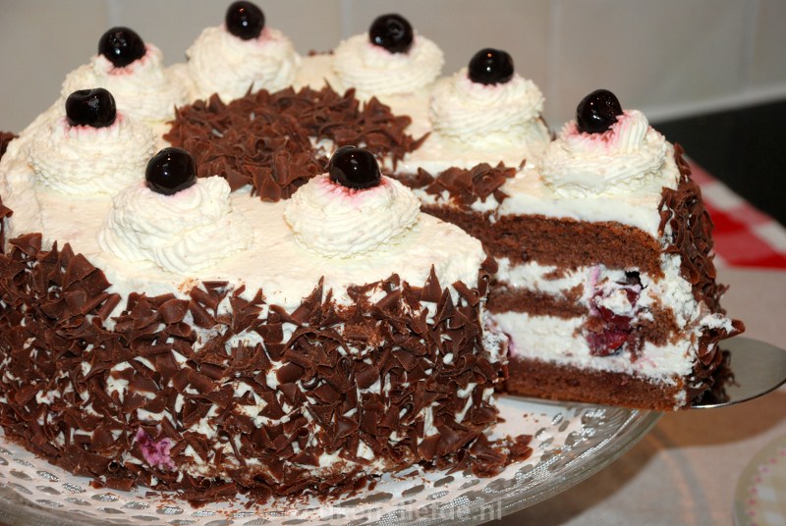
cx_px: 393
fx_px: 2165
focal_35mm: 99
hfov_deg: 20.6
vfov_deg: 13.9
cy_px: 263
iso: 200
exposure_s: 1/60
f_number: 5.3
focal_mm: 66
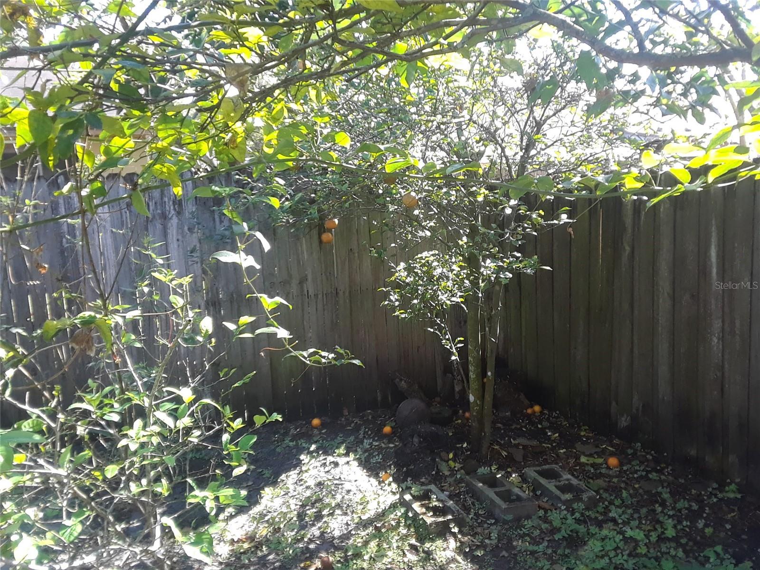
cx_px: 380
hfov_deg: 60.0
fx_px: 659
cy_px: 285
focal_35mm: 30
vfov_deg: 46.8
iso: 50
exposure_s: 1/120
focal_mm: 2.47
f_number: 1.9
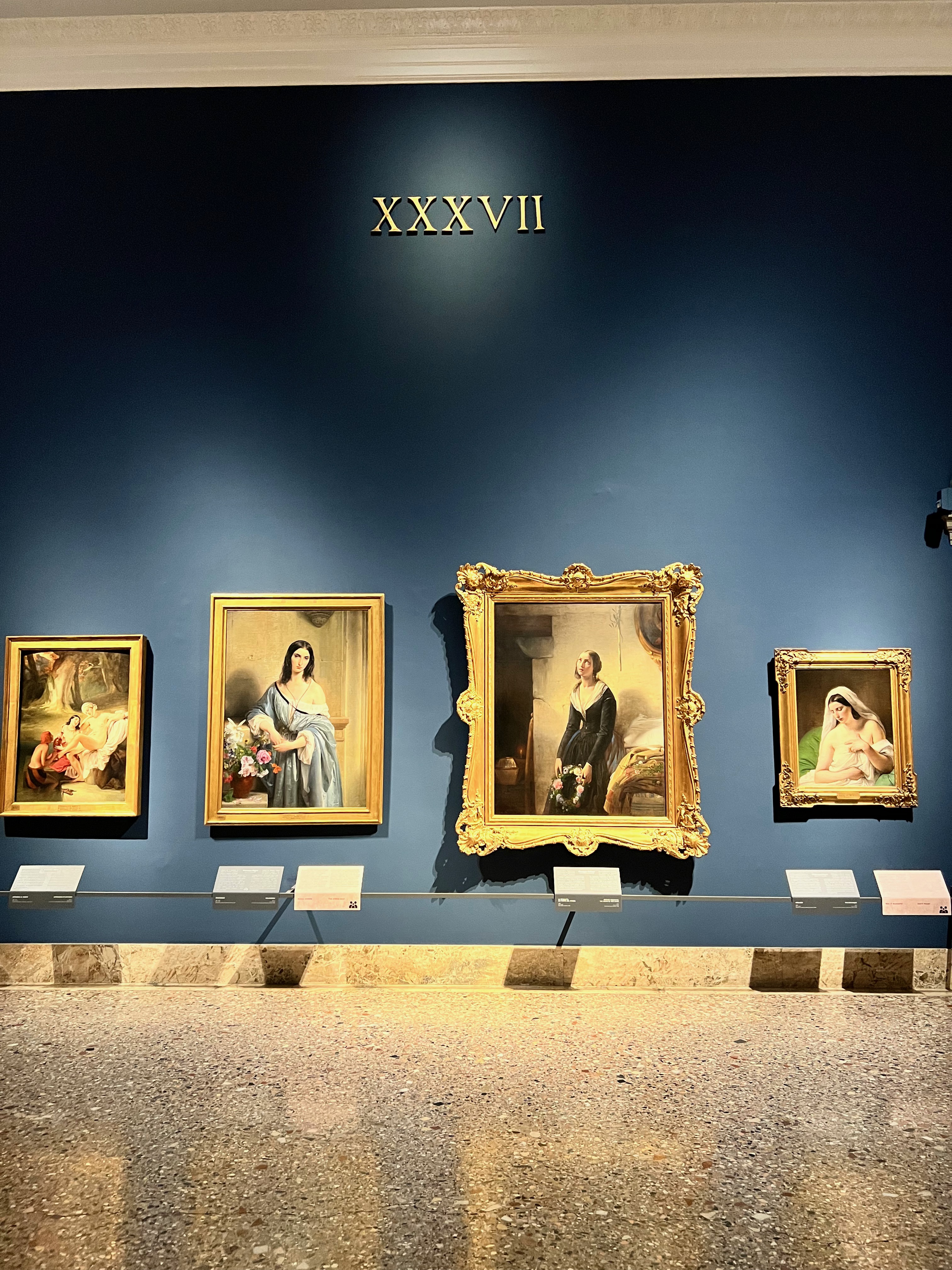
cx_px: 476
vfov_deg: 67.3
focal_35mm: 26
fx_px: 953
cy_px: 635
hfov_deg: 53.1
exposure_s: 1/43
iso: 500
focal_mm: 5.7
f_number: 1.5
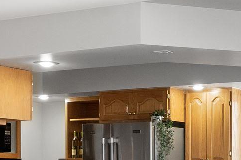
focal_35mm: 101
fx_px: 676
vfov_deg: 13.1
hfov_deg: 18.4
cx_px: 337
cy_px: 201
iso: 400
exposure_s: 1/20
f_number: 7.1
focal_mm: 16
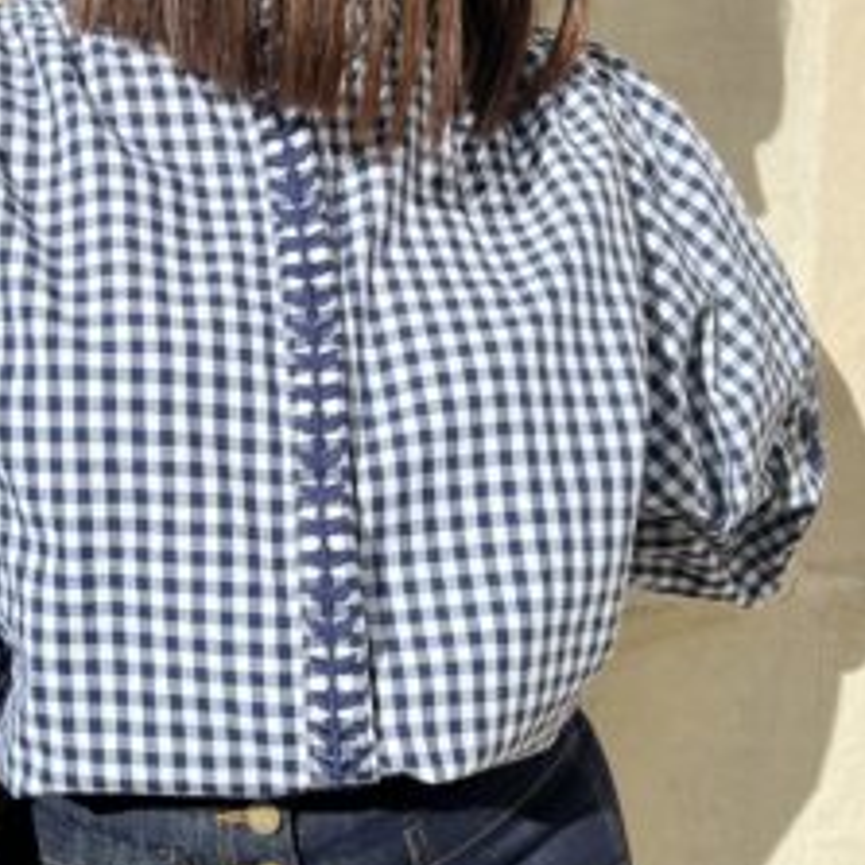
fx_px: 1668
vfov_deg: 29.1
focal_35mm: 59
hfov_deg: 28.9
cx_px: 306
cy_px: 421
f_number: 1.5
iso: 50
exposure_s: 1/6211
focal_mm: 5.7
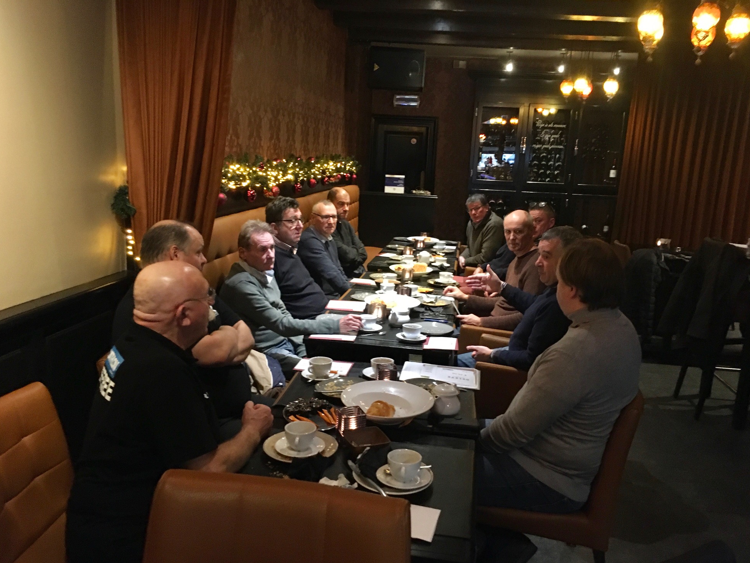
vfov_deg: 46.8
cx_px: 384
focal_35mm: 30
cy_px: 288
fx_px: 650
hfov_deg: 60.0
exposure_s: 1/17
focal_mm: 4.15
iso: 320
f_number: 2.2
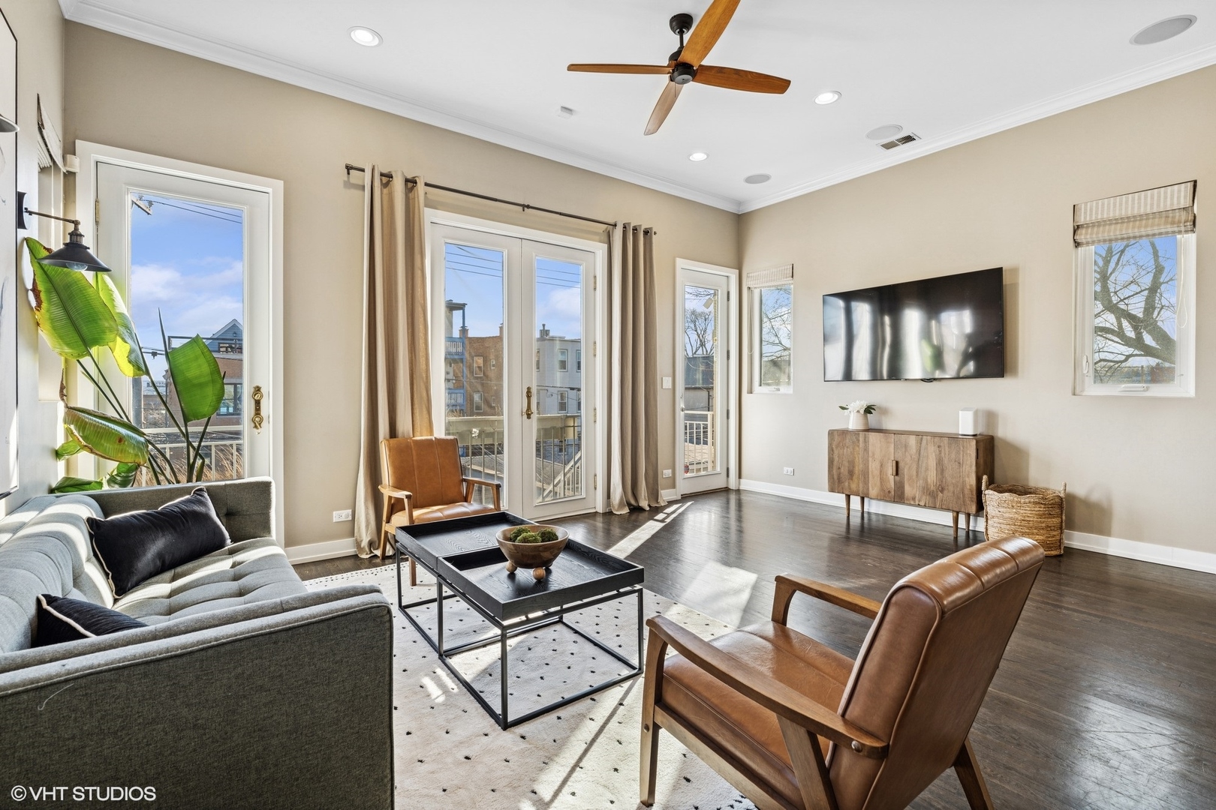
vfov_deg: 73.7
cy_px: 405
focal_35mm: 16
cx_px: 608
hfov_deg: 96.7
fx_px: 540
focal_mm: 16
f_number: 8
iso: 320
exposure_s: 1/50
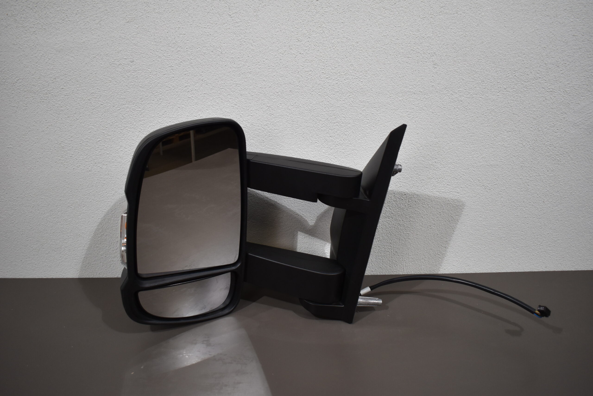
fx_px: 544
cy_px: 198
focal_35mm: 33
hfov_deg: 57.2
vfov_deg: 40.0
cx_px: 296
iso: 720
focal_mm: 22
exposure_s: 1/250
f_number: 3.8
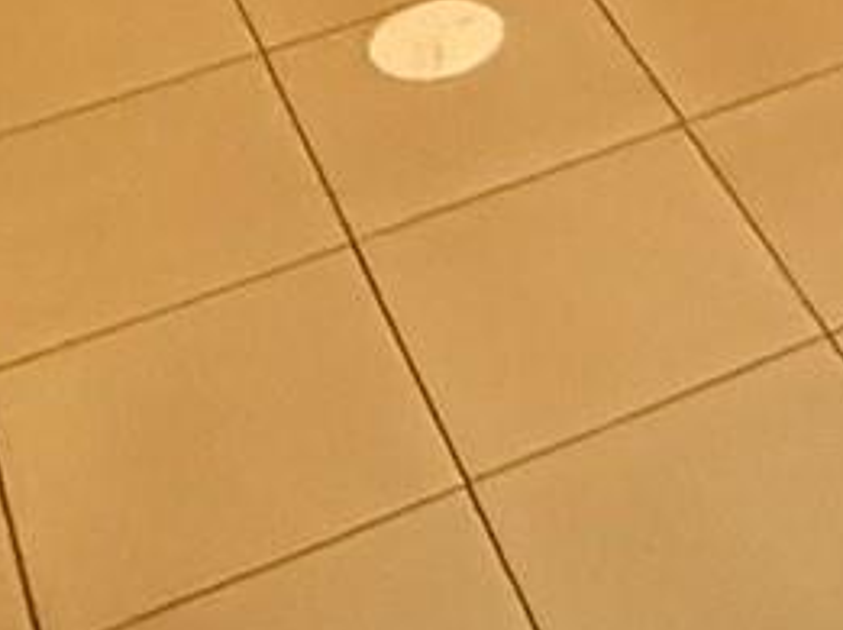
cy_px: -1405
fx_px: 2675
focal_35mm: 110
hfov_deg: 16.9
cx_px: 1098
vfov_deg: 9.5
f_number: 2.2
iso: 800
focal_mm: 2.22
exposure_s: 1/60
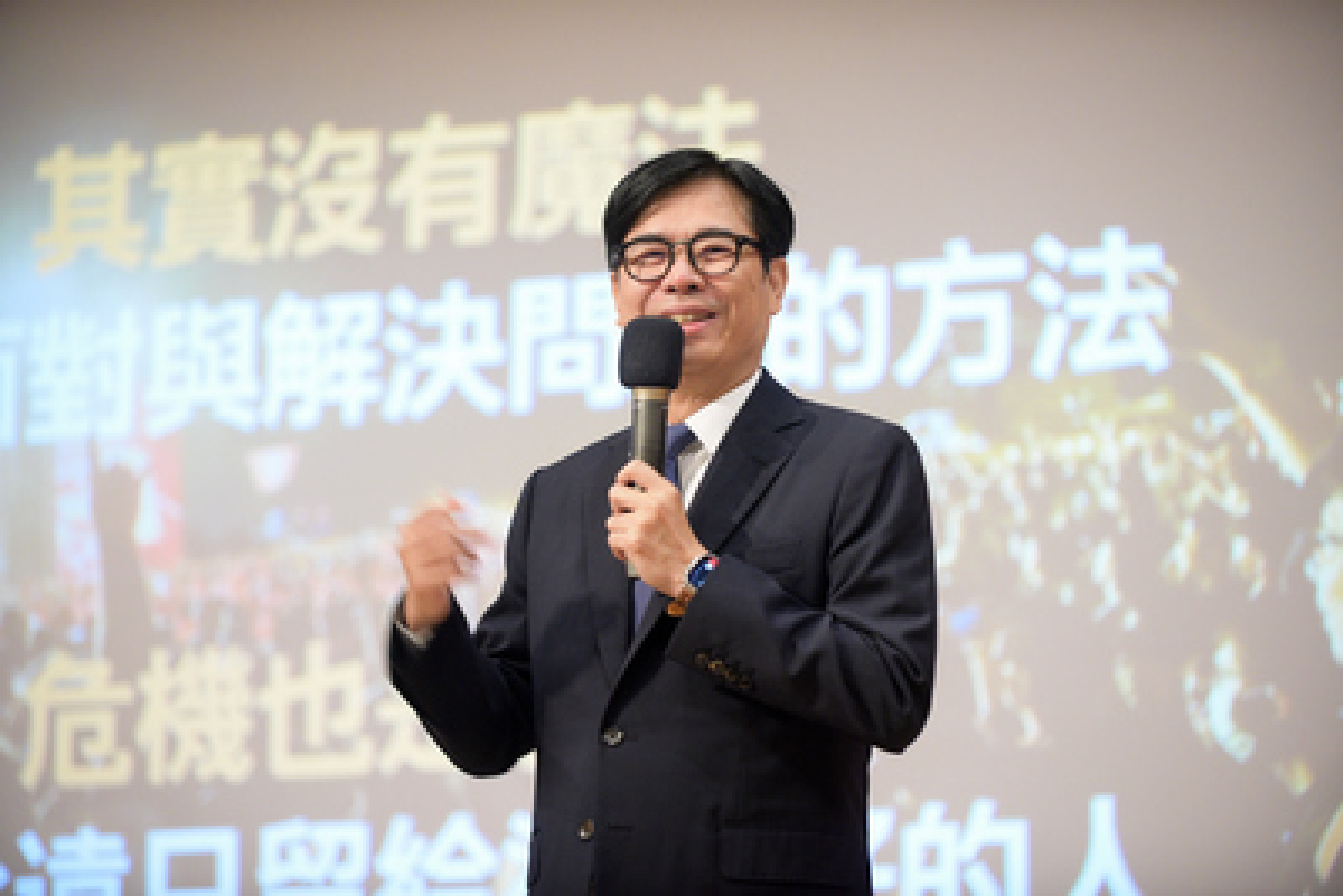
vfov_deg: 11.0
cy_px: 448
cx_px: 672
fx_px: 4665
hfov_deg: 16.4
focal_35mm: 125
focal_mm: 125
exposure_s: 1/100
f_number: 2.8
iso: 3200
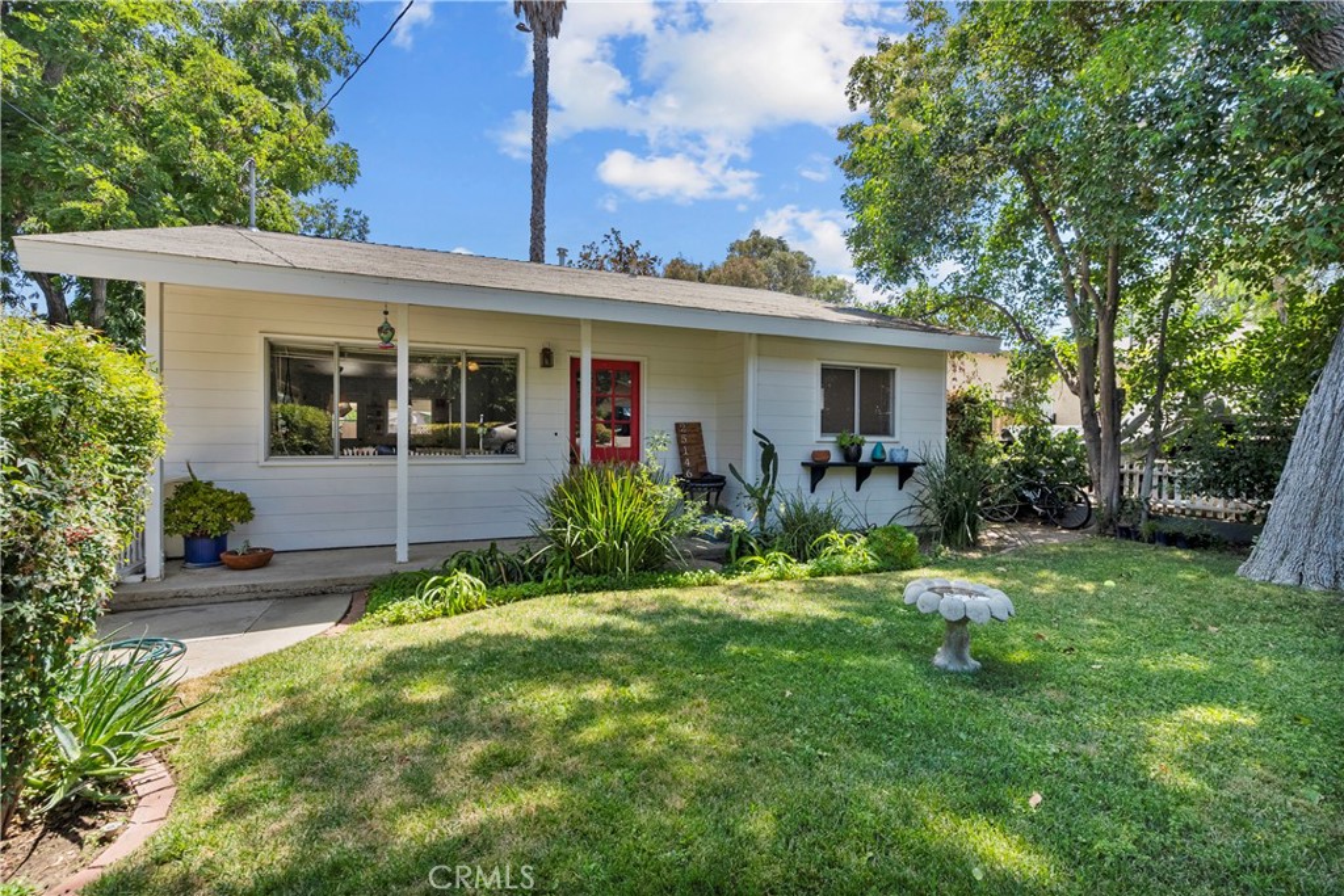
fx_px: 597
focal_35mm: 16
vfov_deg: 73.8
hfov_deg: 96.7
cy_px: 448
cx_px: 672
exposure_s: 1/400
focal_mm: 16
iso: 640
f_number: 8
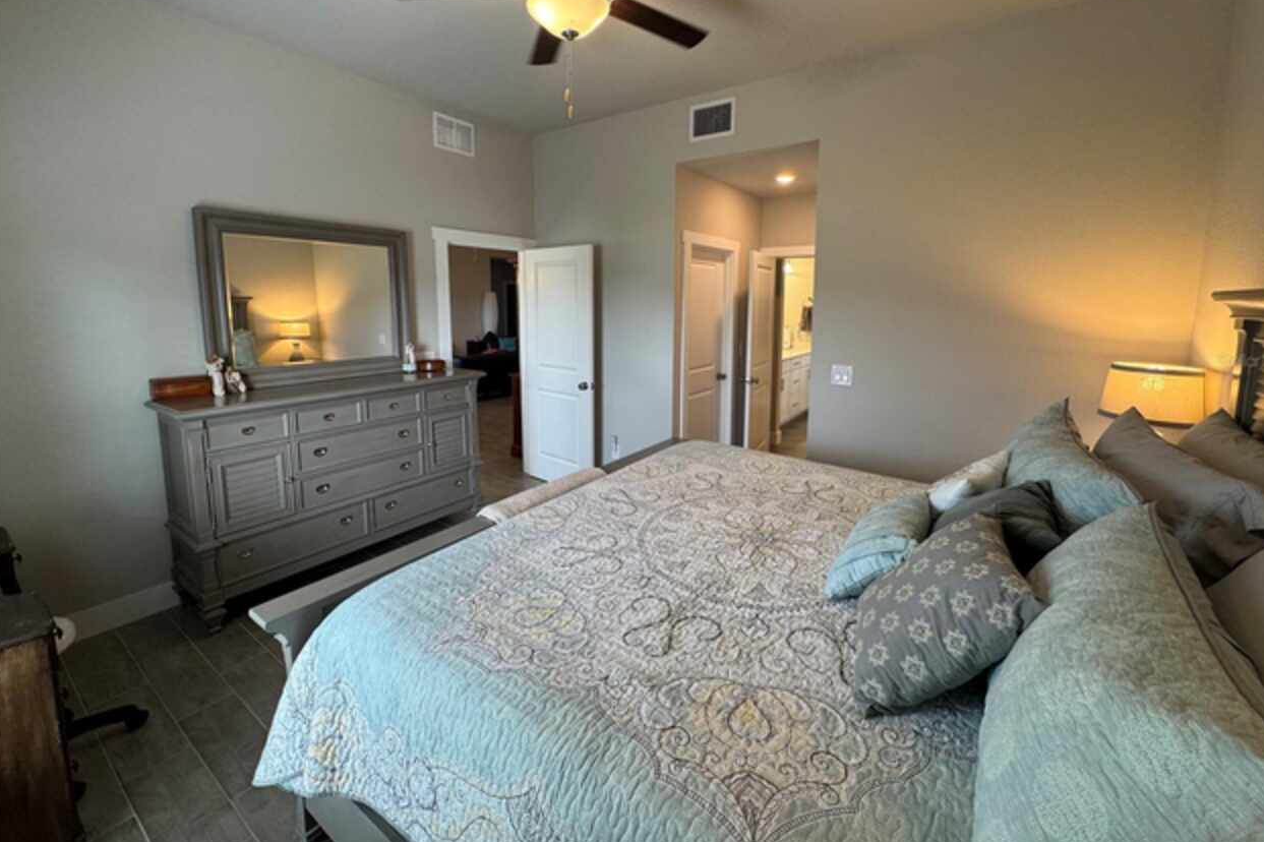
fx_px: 526
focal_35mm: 15
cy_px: 360
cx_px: 644
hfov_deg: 100.4
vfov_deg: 76.8
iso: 160
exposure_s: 1/120
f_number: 2.2
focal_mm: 2.22
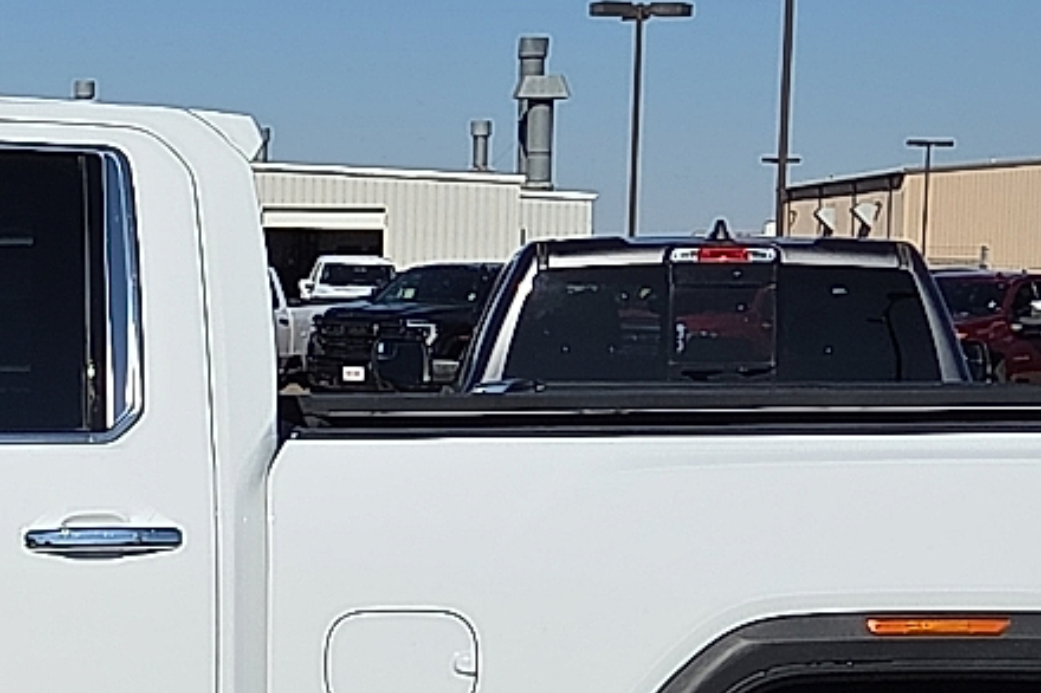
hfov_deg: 14.2
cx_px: -175
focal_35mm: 140
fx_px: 4047
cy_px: 728
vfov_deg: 9.7
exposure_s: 1/10000
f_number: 1.8
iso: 51
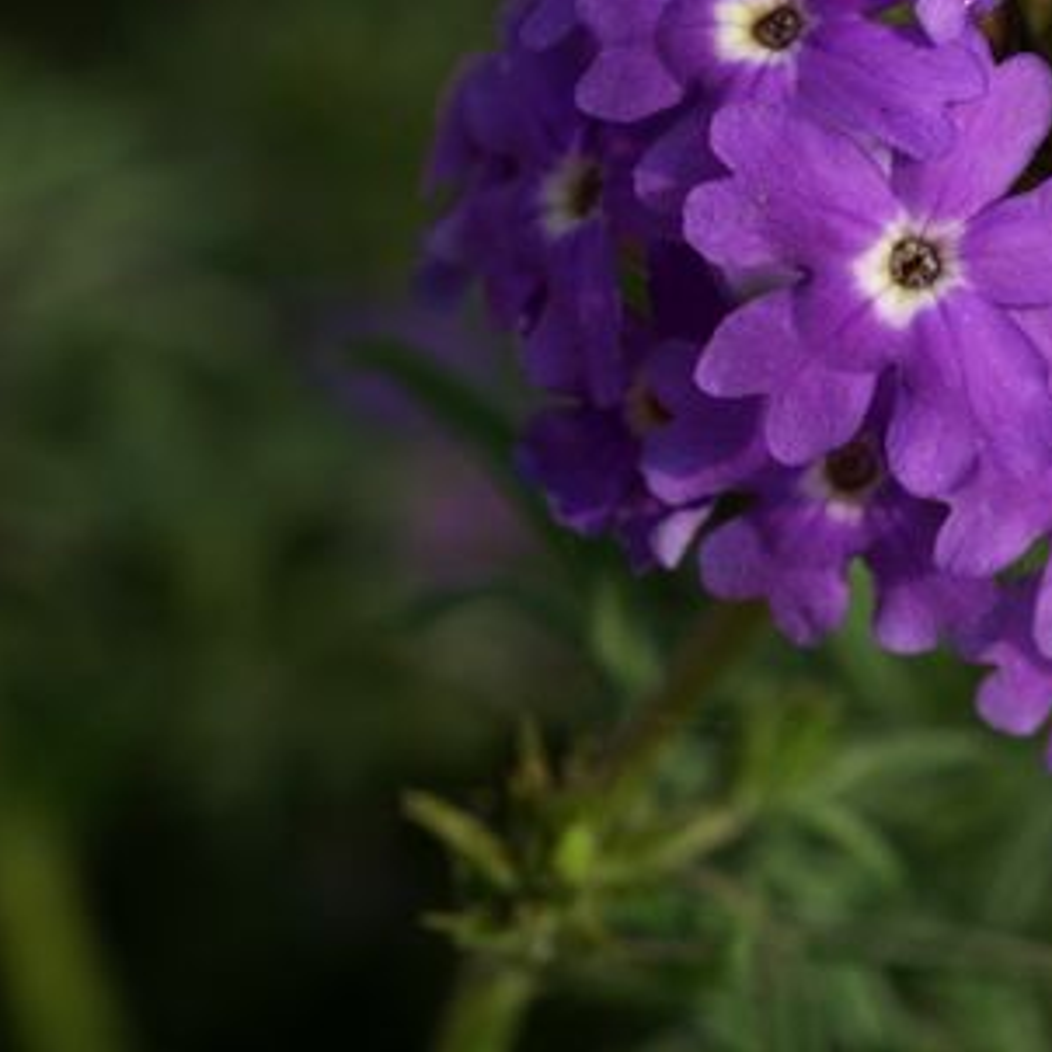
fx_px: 5811
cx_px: 923
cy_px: 108
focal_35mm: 169
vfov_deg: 10.3
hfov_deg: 10.3
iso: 100
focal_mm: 50
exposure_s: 1/200
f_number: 9
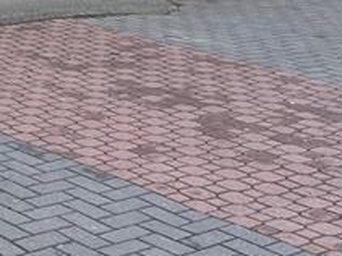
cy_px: -259
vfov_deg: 10.7
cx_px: -78
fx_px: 1244
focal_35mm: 126
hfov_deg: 15.1
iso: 32
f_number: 1.6
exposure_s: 1/1247
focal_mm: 4.2
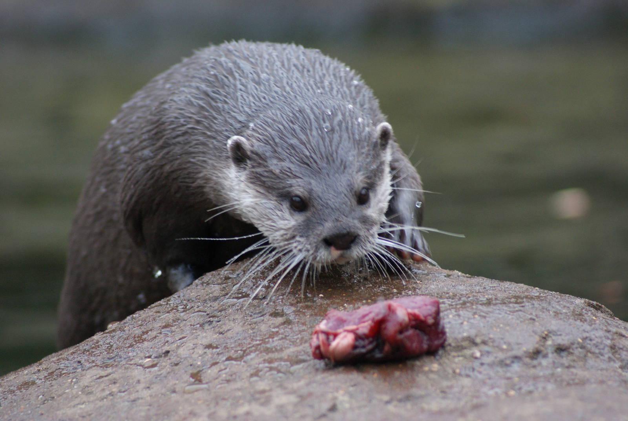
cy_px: 210
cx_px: 314
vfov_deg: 3.7
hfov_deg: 5.5
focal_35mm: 375
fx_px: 6549
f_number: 5.6
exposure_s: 1/200
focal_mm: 250
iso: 400
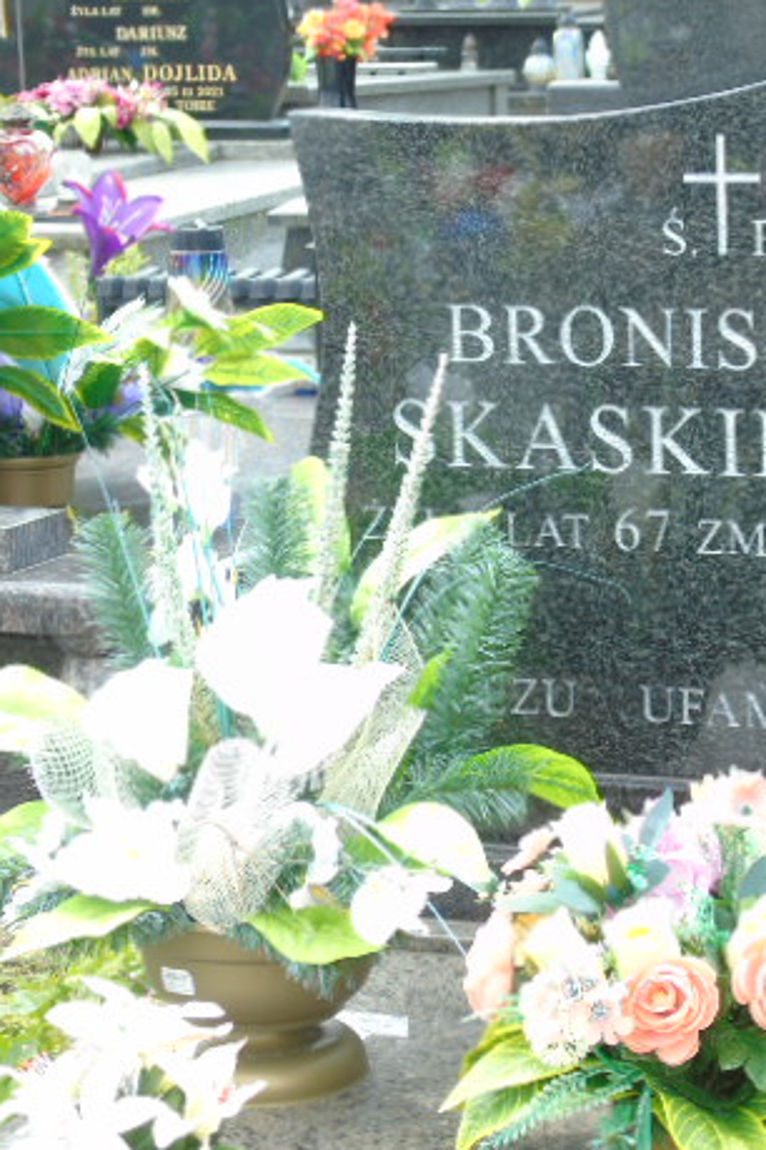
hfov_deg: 13.2
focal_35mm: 103
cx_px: 698
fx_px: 3287
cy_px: 559
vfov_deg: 19.8
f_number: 4.7
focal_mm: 13
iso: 80
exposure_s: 1/60
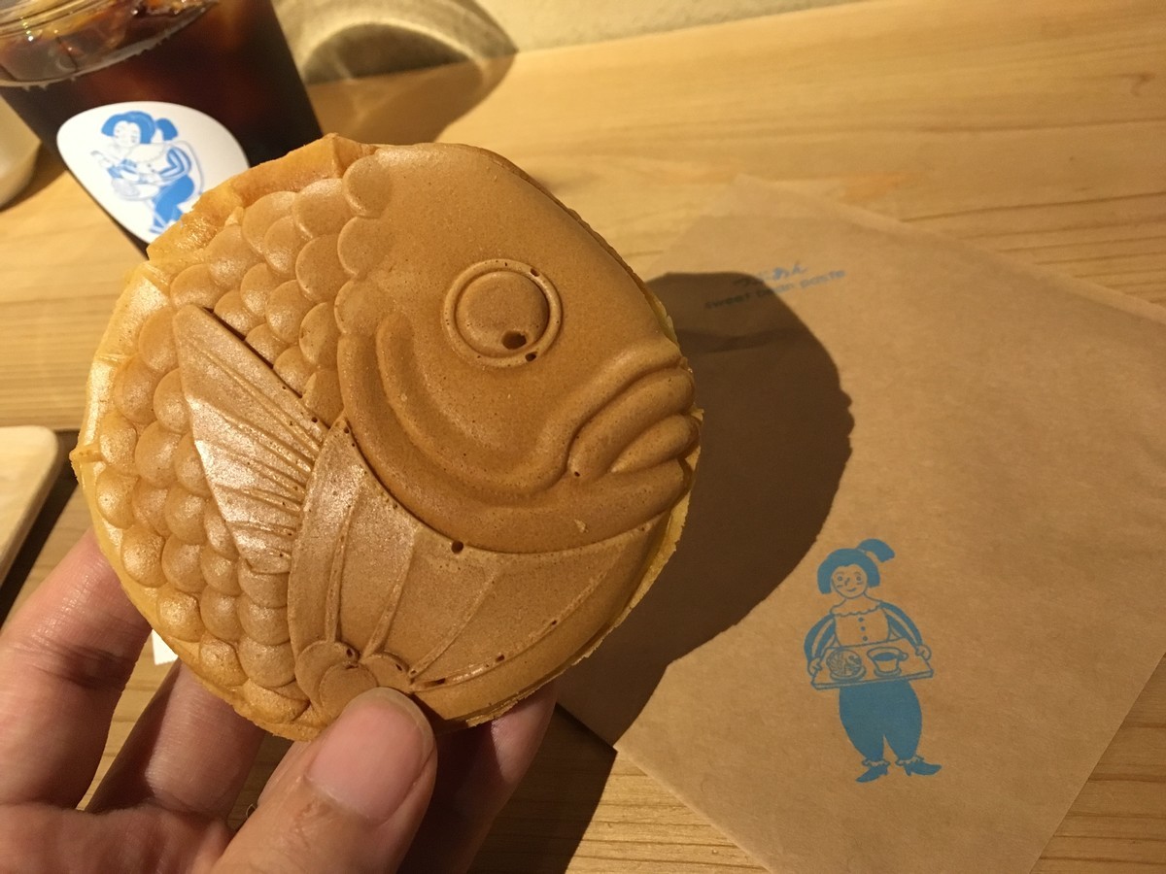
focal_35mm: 29
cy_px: 437
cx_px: 583
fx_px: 977
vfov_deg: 48.2
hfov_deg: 61.7
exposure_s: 1/20
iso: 200
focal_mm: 4.15
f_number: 2.2
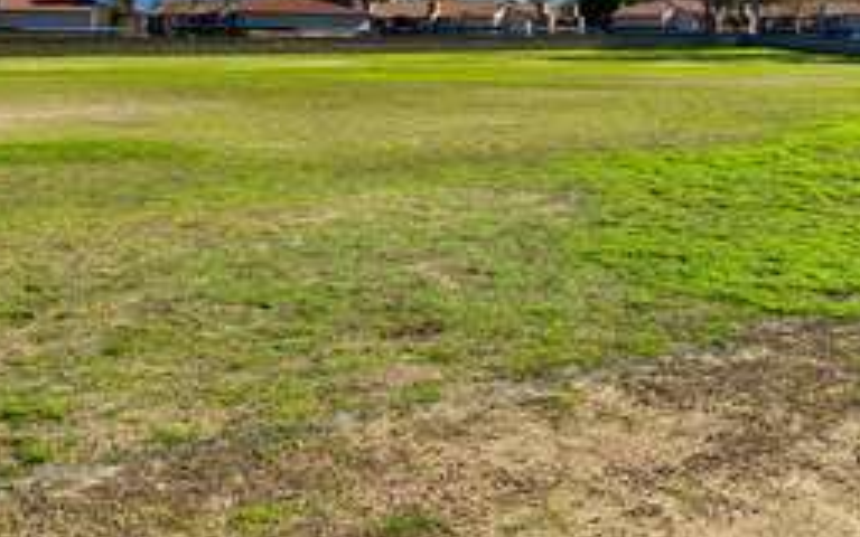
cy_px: 107
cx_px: 574
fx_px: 1008
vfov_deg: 29.2
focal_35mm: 43
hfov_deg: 45.5
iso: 32
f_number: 1.8
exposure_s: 1/2762
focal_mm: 4.25
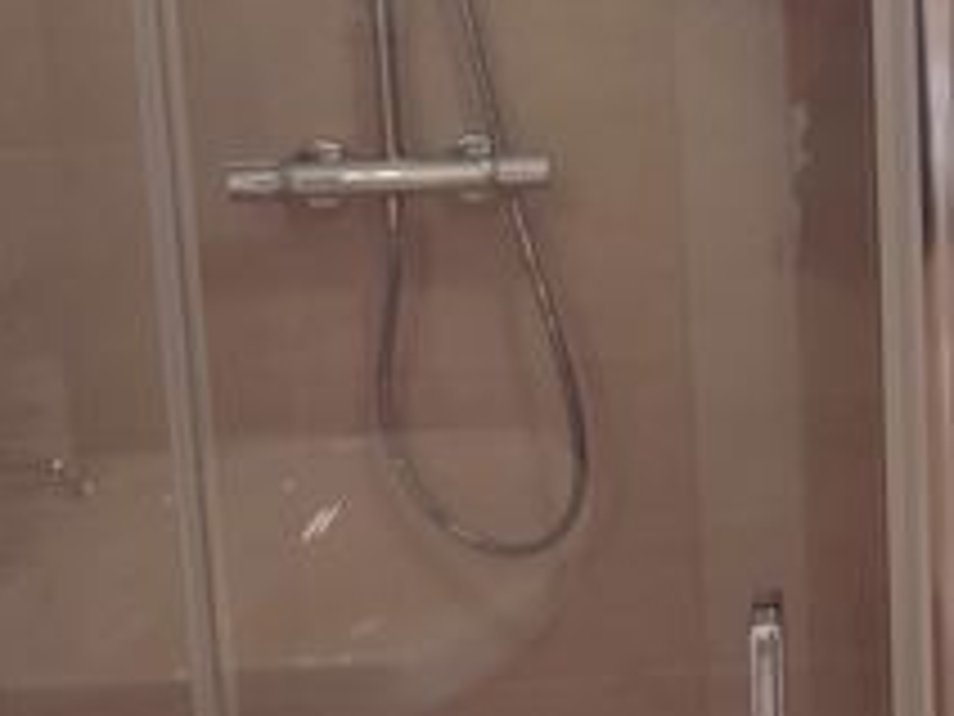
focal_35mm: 83
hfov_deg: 22.2
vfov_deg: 17.7
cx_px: 1073
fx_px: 2287
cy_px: 207
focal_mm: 6.04
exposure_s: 1/33
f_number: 1.9
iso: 64
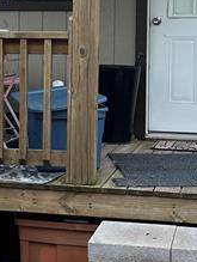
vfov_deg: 21.3
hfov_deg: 16.3
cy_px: 54
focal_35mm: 91
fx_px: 689
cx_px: 86
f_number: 1.6
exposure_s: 1/60
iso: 250
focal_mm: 5.1
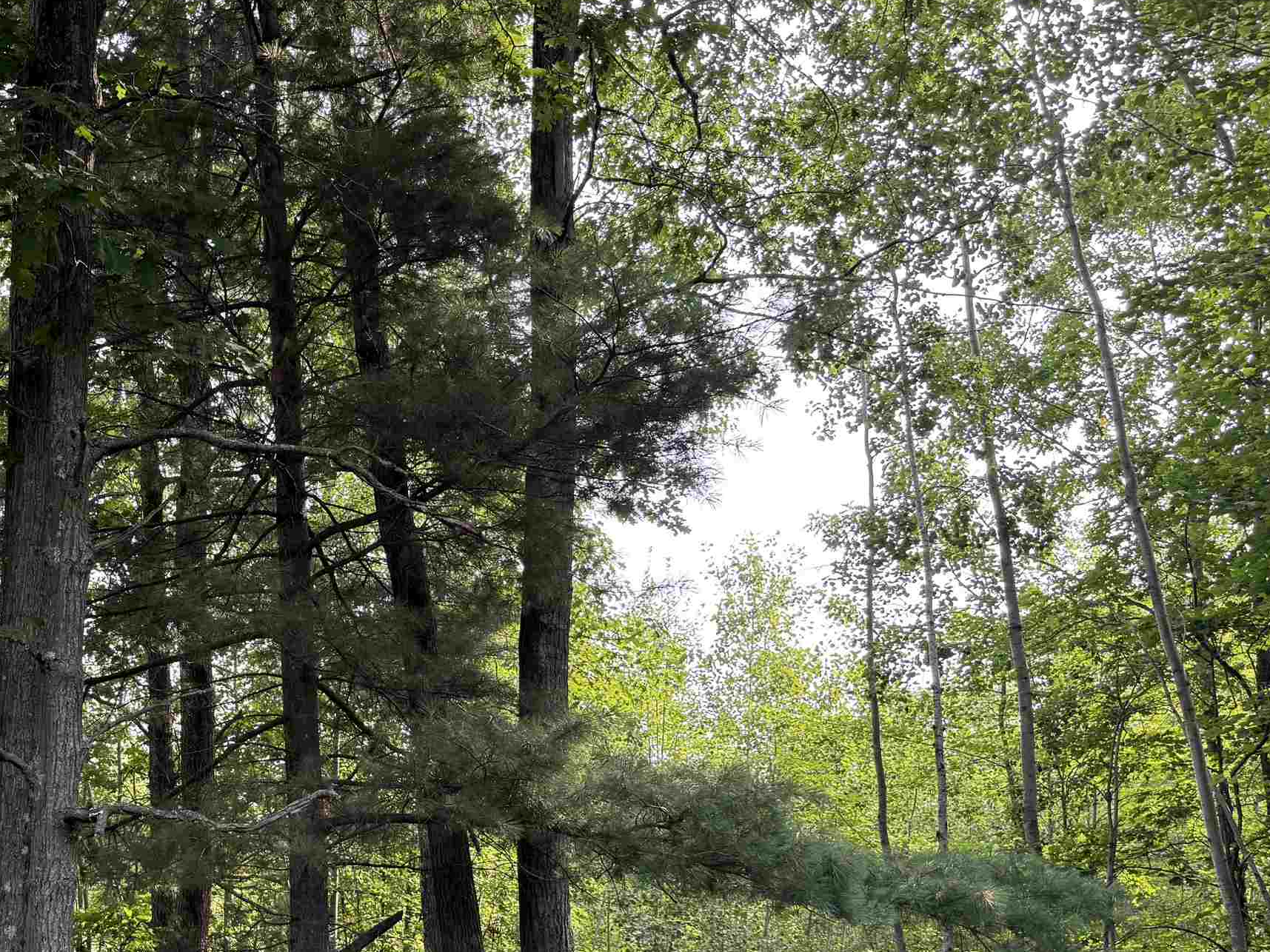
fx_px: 1577
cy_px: 677
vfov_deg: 33.1
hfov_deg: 42.0
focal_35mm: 43
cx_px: 260
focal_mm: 6.76
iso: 100
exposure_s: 1/277
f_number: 1.78
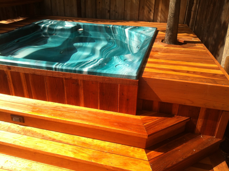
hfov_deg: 52.7
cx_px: 114
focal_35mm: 35
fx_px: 231
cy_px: 86
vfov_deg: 40.6
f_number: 2.8
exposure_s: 1/862
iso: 80
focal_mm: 3.85
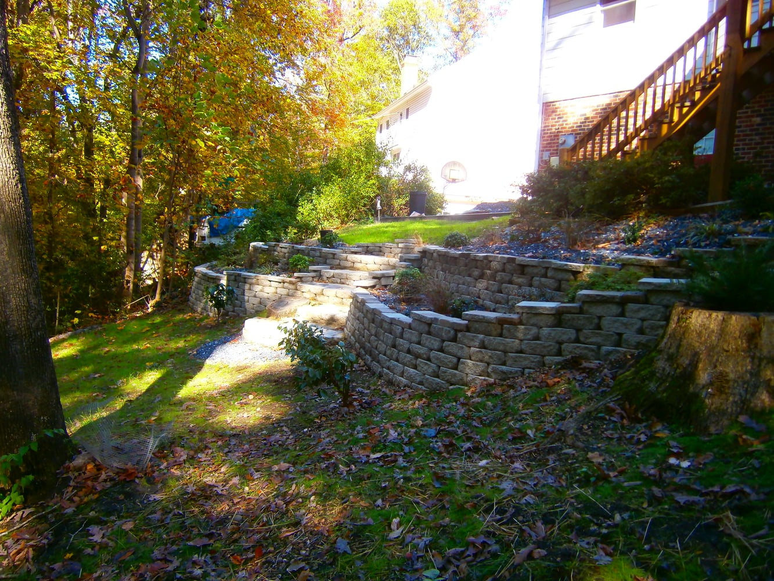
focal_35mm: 26
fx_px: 581
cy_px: 290
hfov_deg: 67.3
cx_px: 387
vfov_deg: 53.1
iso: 80
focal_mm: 4.7
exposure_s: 1/125
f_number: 2.8
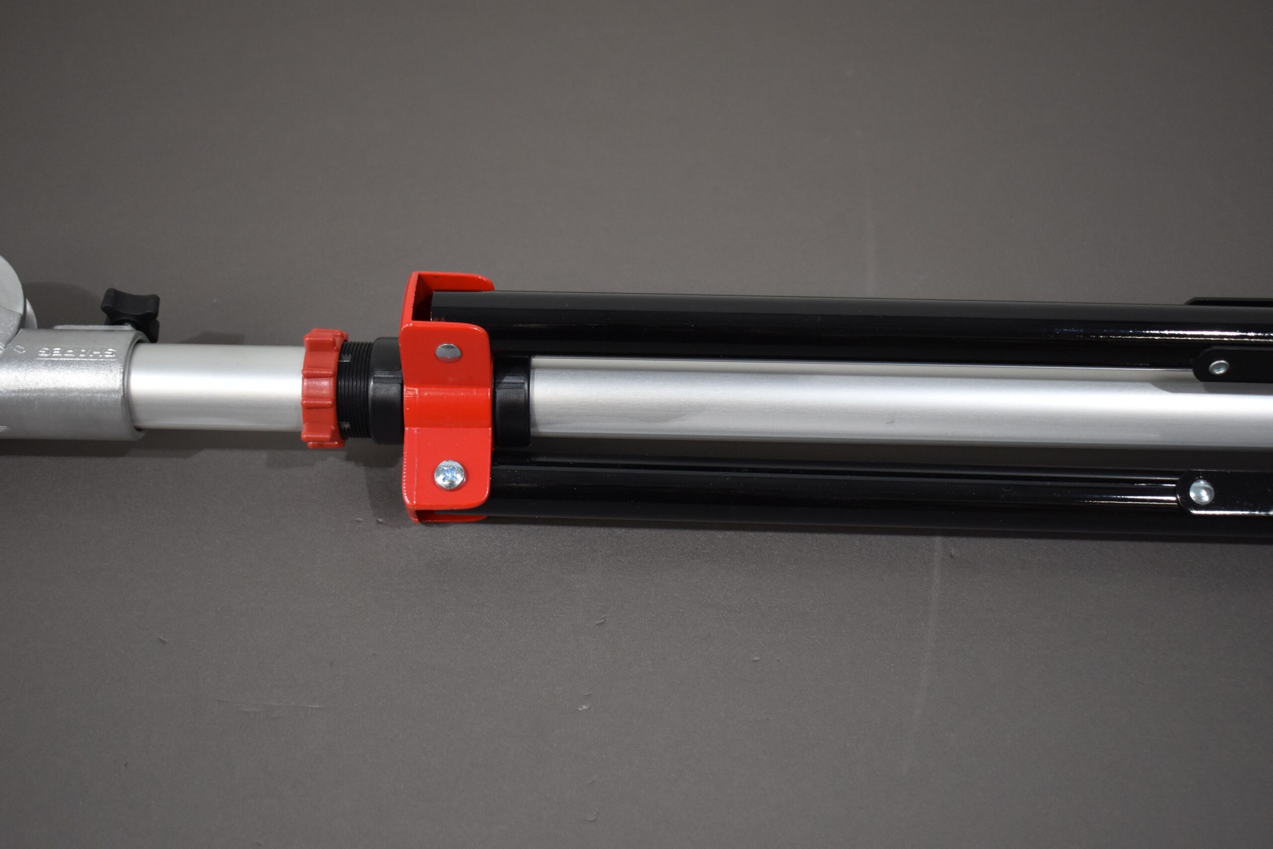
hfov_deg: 43.6
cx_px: 636
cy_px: 424
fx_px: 1591
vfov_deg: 29.9
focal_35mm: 45
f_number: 4.2
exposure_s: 1/200
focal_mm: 30
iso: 800
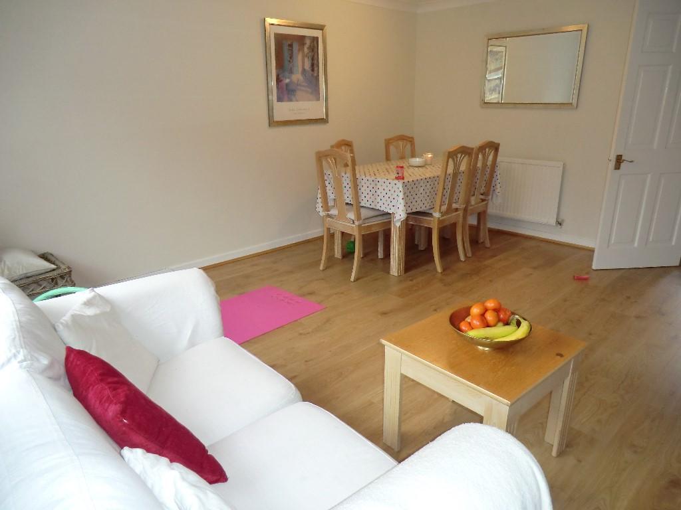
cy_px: 255
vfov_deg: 56.8
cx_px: 340
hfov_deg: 71.6
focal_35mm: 24
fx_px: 472
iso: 320
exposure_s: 1/60
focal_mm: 4.3
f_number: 3.2
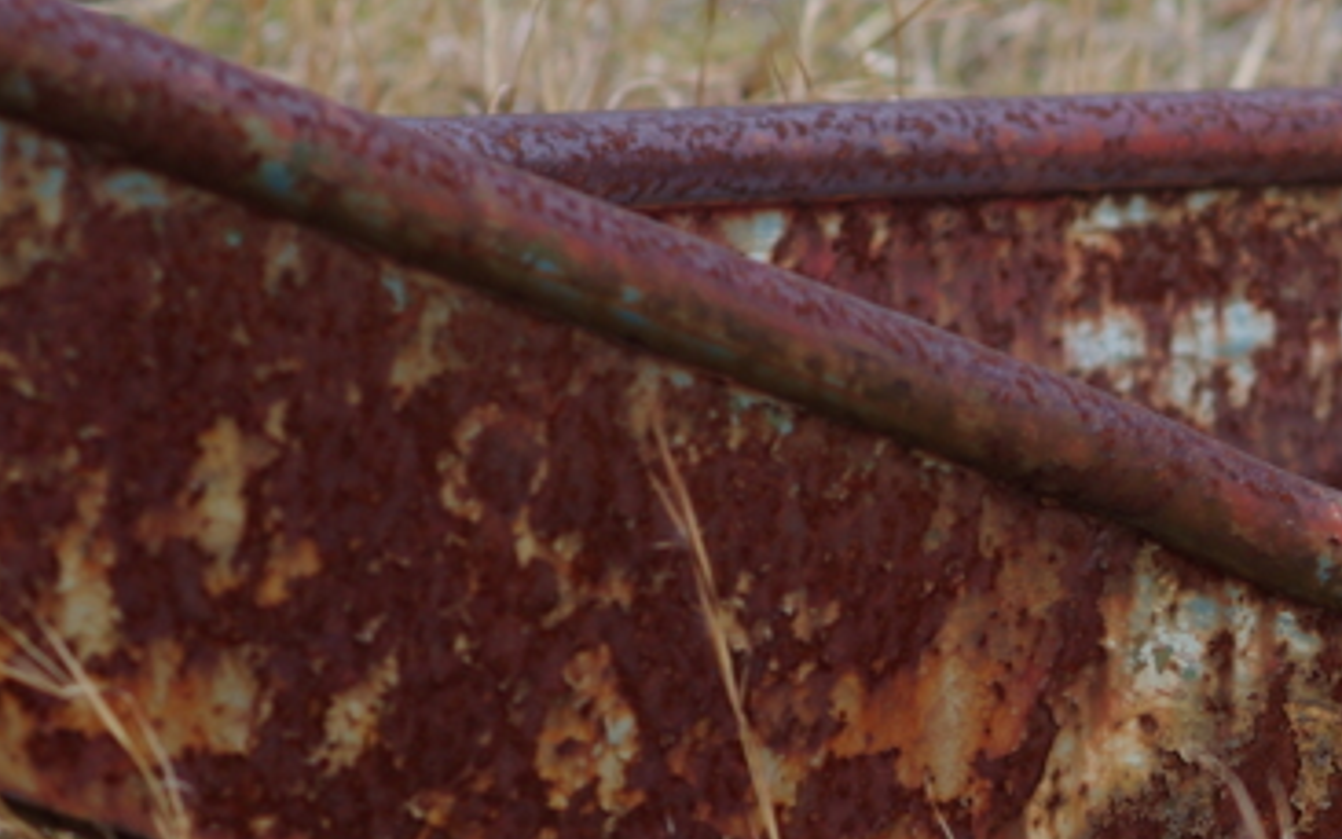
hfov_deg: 7.0
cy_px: 674
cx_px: 1239
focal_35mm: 299
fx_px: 10939
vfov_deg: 4.4
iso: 100
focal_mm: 70
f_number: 4
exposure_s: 1/320
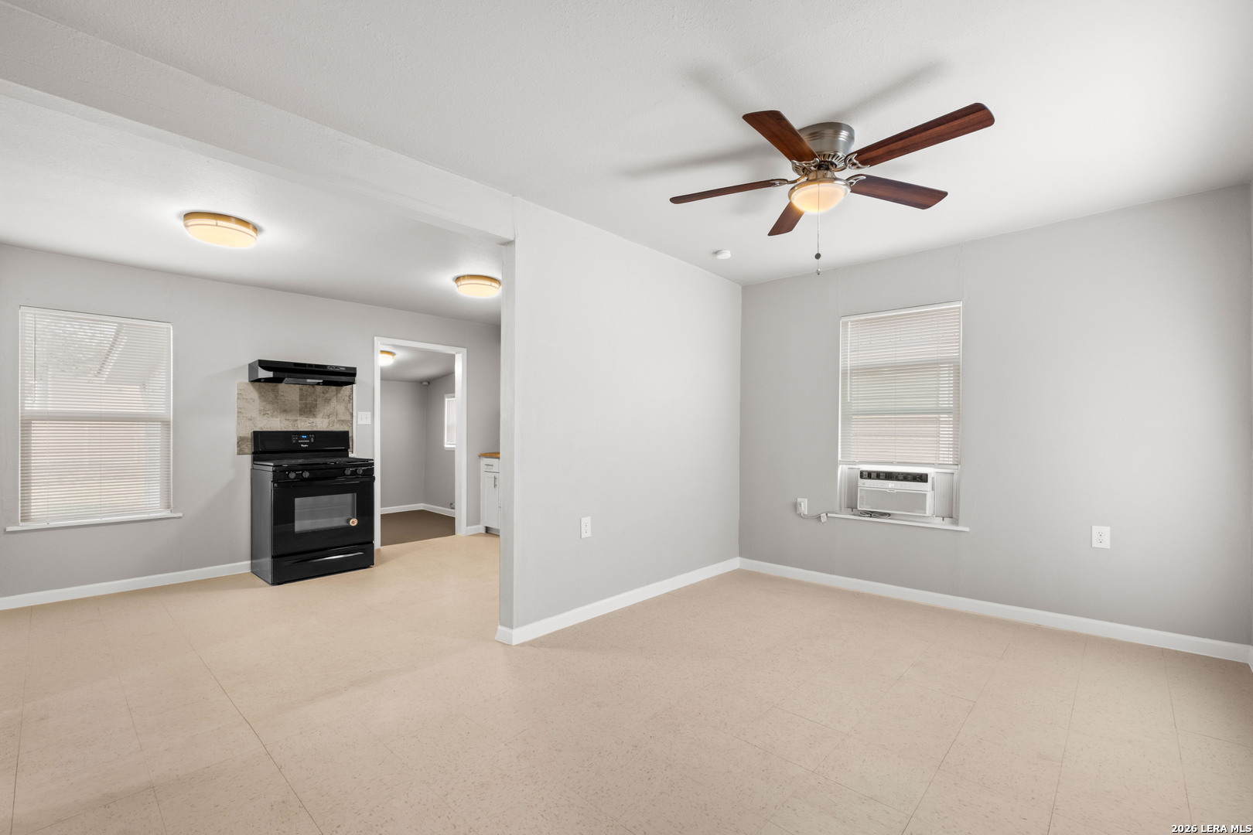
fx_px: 522
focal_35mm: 15
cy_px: 418
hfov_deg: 100.4
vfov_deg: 77.3
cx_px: 626
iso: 400
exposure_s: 2.6
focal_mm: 10
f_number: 10
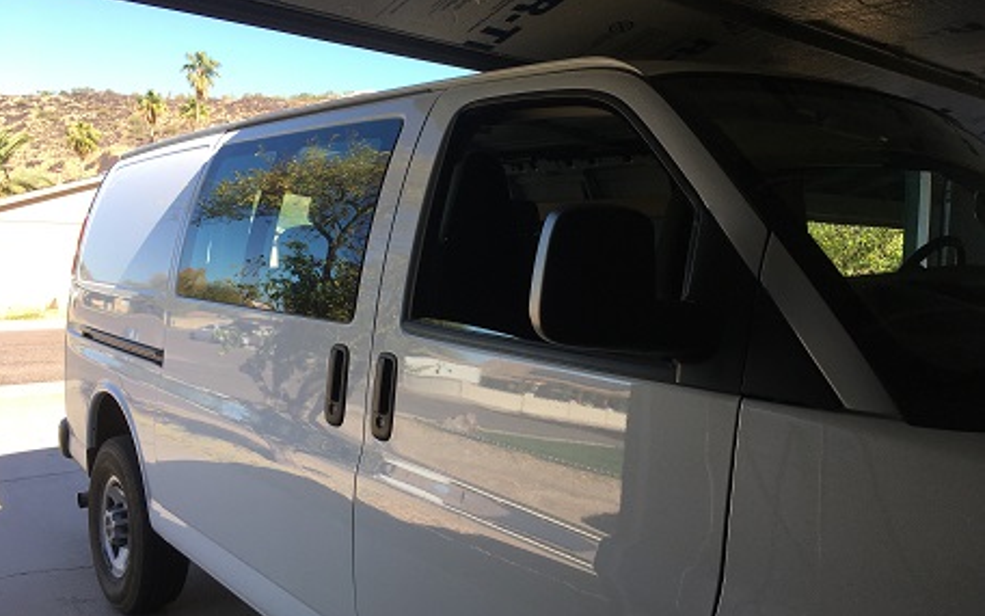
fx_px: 832
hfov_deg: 61.2
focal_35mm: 31
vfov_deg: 40.6
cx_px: 490
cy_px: 282
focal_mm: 4.15
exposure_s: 1/407
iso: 25
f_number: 2.2
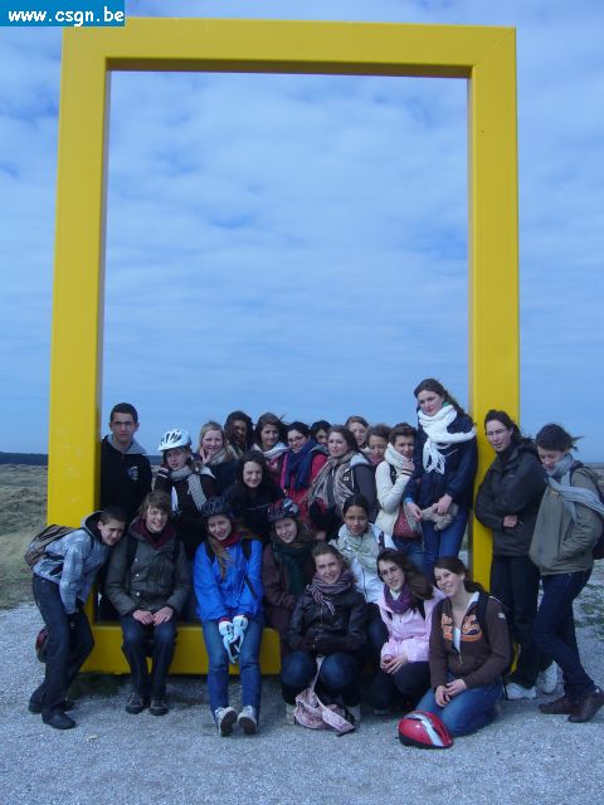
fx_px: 814
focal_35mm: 35
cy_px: 402
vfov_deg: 52.6
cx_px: 302
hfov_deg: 40.7
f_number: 5.6
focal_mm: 5.8
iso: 80
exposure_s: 1/400
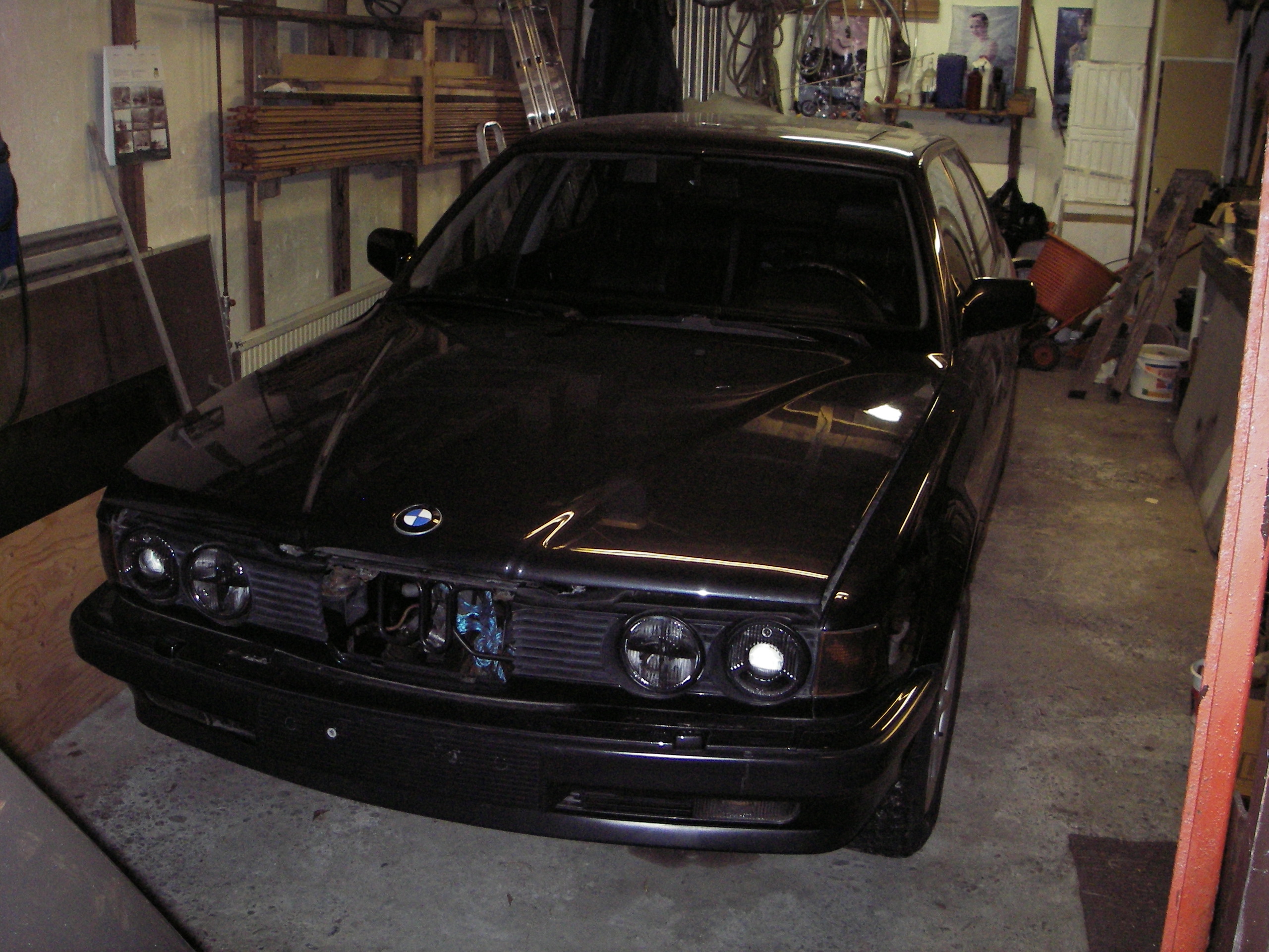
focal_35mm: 38
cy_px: 476
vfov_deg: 37.7
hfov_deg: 49.0
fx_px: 1393
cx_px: 634
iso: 200
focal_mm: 6.3
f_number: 3.3
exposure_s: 1/30
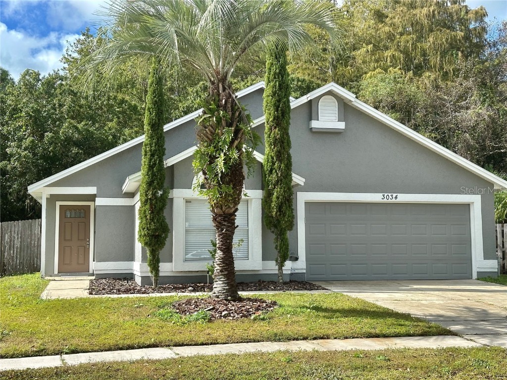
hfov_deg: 39.7
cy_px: 190
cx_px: 254
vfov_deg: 30.3
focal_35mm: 48
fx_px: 703
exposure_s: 1/2469
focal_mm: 6.86
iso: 64
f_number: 1.78
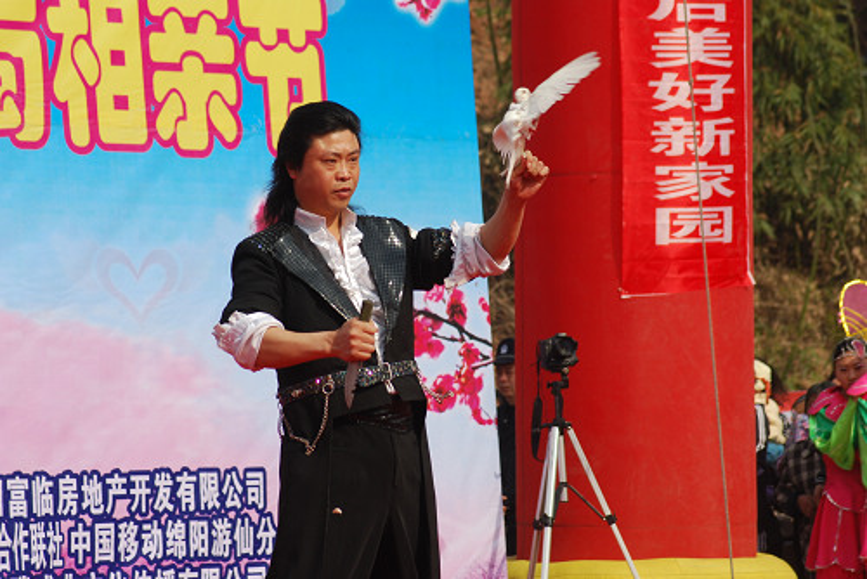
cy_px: 290
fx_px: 5241
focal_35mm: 218
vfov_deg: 6.3
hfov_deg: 9.5
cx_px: 434
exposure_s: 1/500
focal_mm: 145
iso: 200
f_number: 8
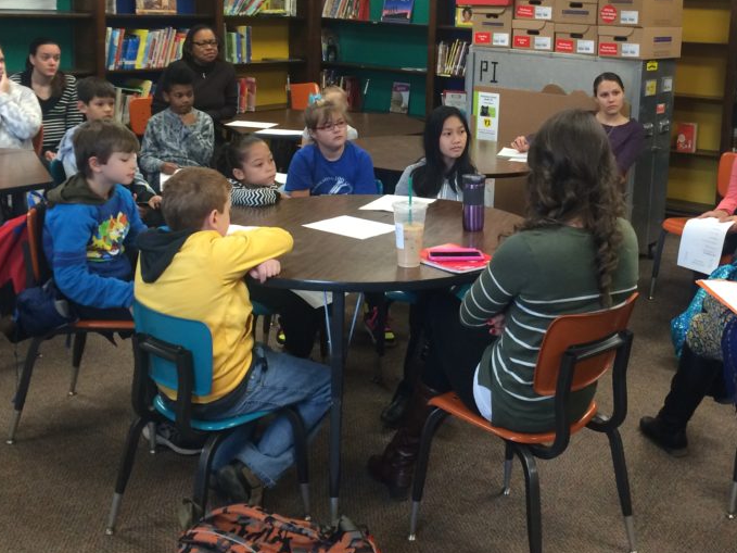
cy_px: 145
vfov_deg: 30.4
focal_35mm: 47
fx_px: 1000
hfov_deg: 40.0
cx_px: 484
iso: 125
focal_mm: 4.15
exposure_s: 1/30
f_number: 2.2
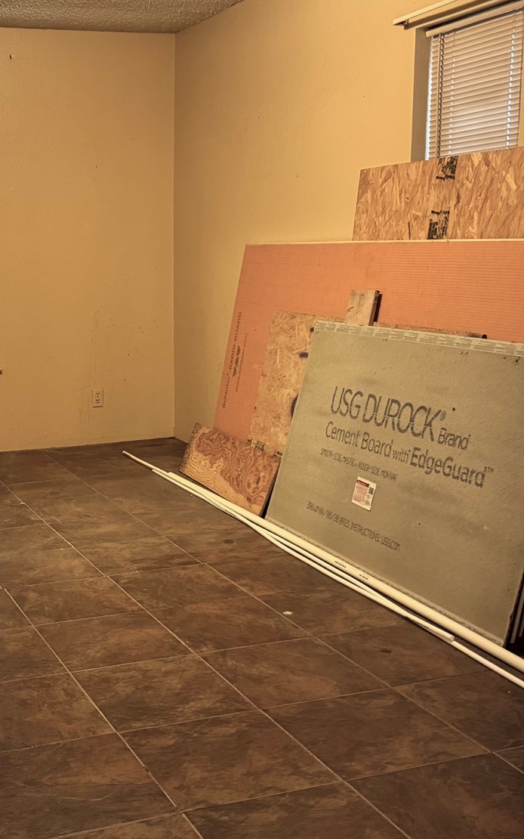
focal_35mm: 44
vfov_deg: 45.3
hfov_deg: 28.3
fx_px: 1005
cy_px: 399
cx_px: 68
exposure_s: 1/60
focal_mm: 6.76
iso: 500
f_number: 1.78
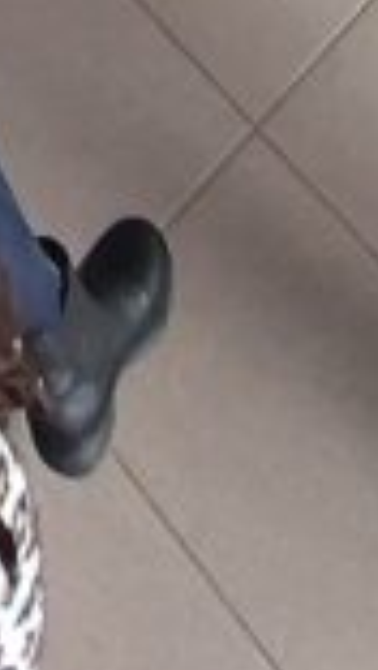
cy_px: -1323
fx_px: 1654
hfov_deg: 10.6
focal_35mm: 93
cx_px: -606
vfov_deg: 11.7
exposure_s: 1/50
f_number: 2.2
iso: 80
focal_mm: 1.74
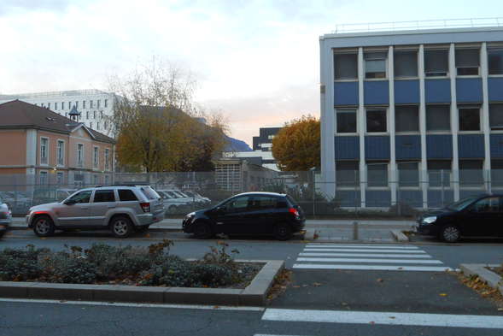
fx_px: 503
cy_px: 158
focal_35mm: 36
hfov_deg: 53.1
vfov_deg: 36.9
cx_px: 255
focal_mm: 6
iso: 280
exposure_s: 1/30
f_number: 4.2
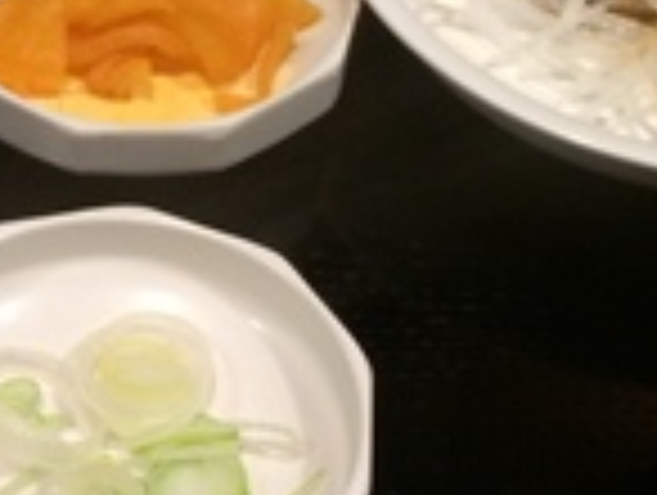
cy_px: 524
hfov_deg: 19.1
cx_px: -54
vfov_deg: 14.7
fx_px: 1882
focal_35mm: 99
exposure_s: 1/33
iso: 160
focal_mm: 4.15
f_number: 2.2
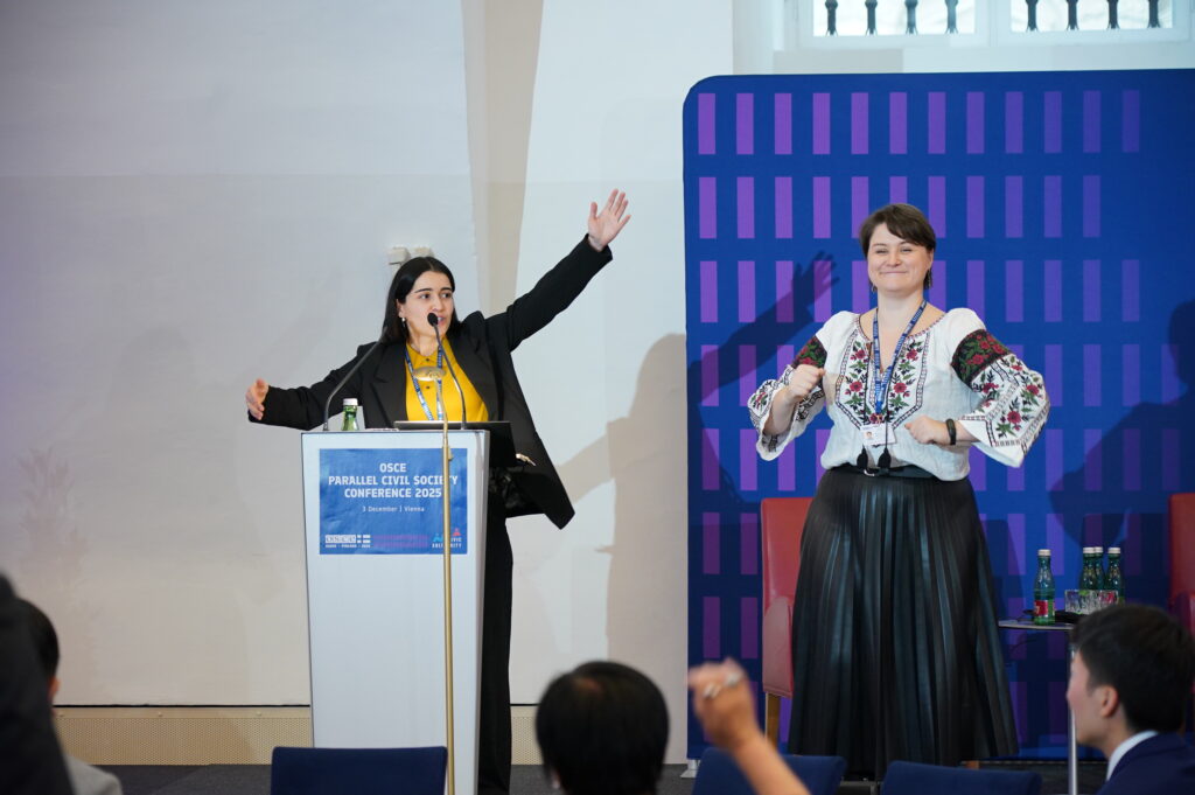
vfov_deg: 13.0
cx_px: 598
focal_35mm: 105
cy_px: 398
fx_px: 3483
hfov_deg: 19.5
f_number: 4
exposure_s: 1/100
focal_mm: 105
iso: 2500
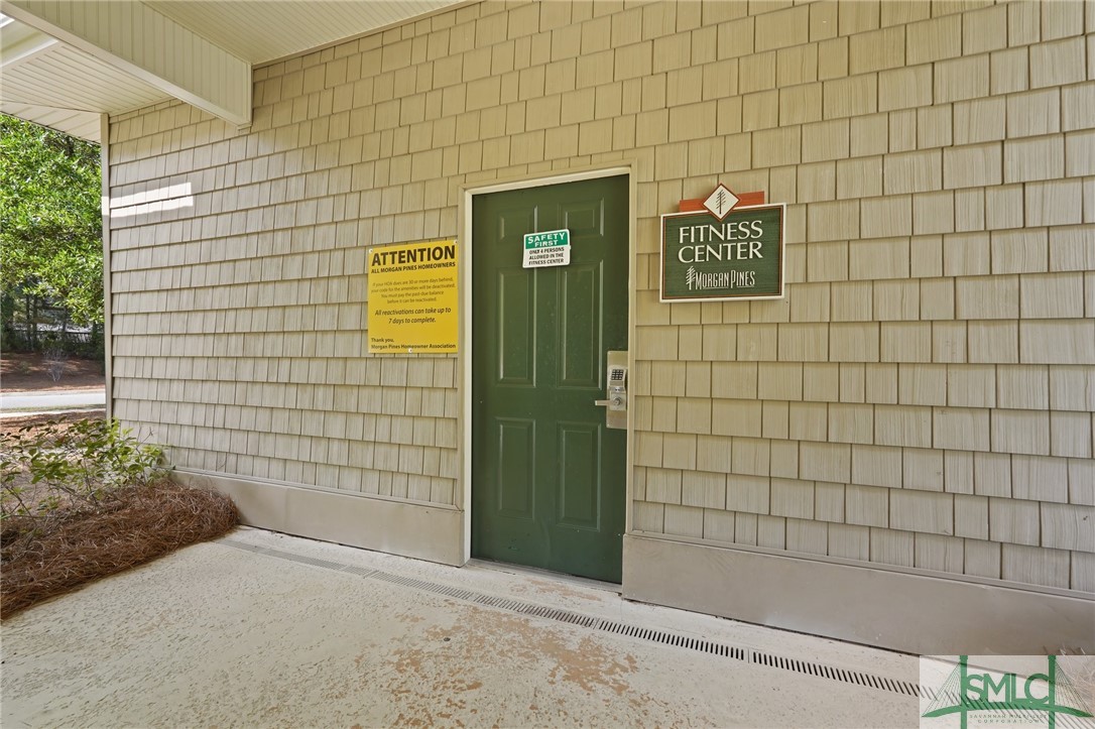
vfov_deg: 73.7
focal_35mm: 16
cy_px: 364
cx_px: 548
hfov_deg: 96.8
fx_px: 486
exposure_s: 1/5
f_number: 9
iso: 320
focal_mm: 16
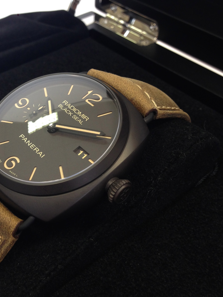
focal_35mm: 47
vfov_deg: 40.4
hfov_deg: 30.5
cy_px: 143
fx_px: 404
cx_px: 65
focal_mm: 4.12
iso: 80
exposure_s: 1/20
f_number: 2.4
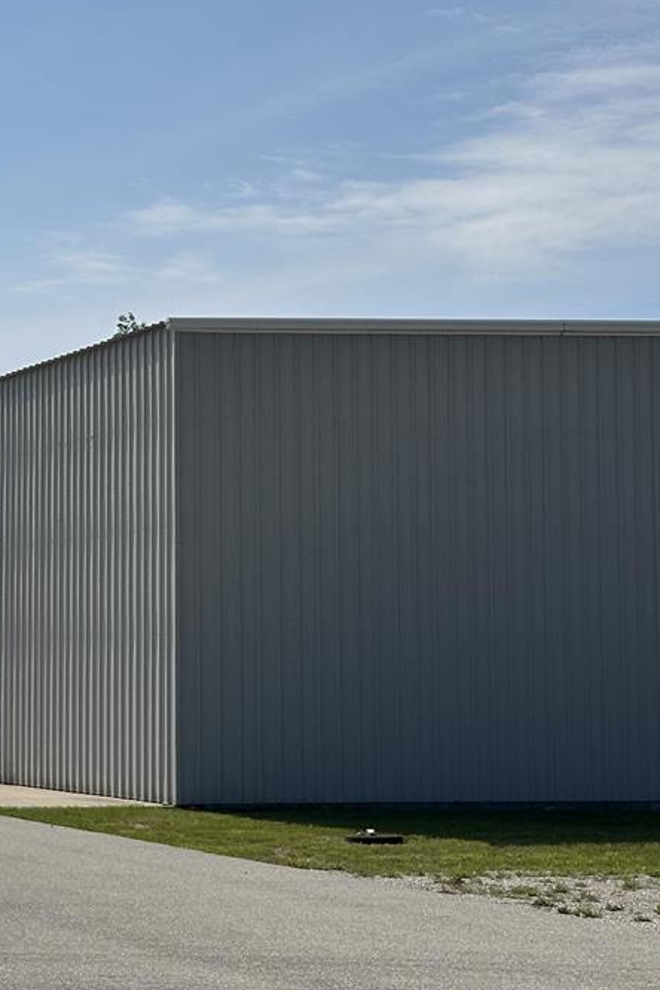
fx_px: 2640
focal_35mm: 96
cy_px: 392
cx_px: 37
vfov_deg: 21.2
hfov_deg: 14.1
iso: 64
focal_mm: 6.86
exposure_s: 1/10870
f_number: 1.78
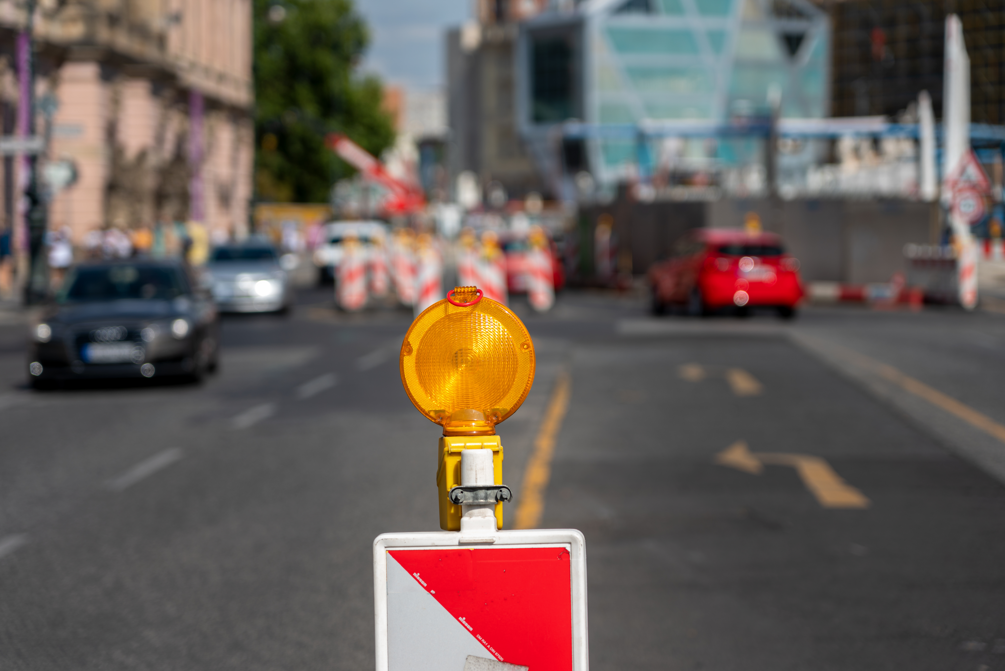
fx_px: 2931
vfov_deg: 13.0
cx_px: 502
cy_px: 336
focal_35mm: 105
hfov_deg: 19.5
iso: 50
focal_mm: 105
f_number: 4
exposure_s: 1/800
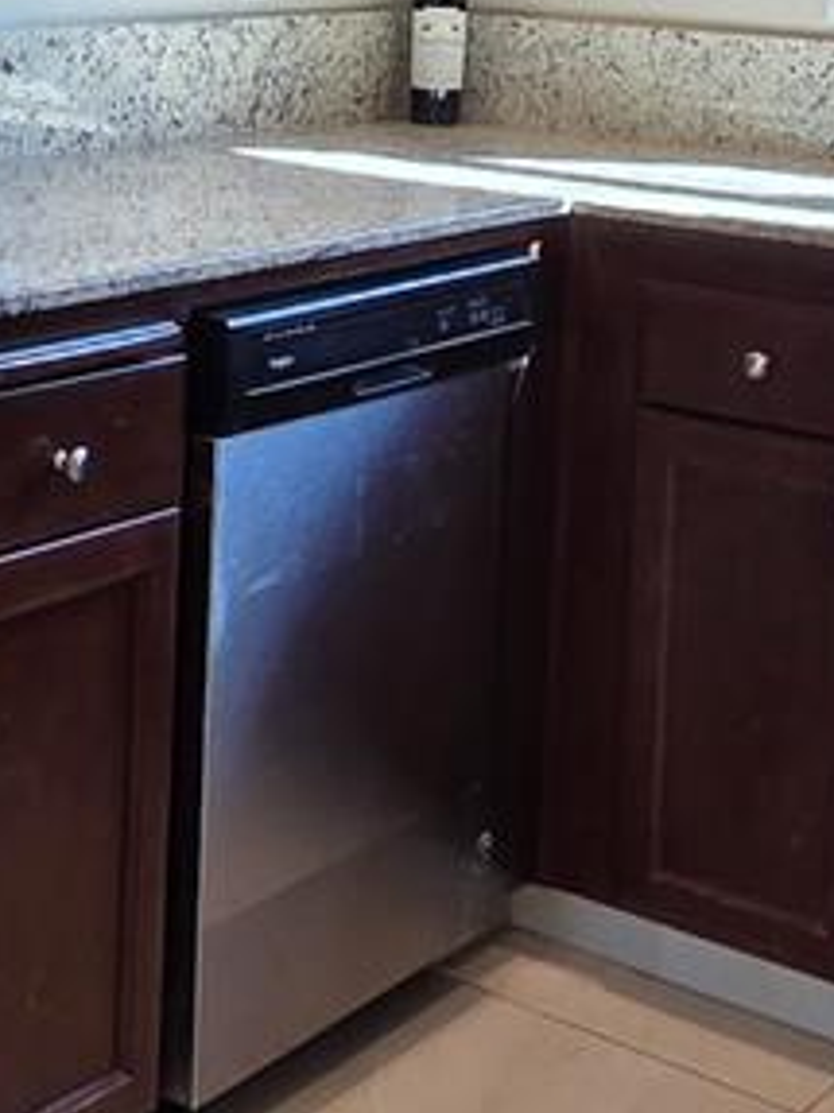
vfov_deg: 27.3
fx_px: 2186
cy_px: 54
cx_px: 25
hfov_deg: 21.0
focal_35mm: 68
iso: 100
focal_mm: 2.2
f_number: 2.2
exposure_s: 1/120
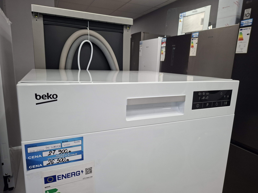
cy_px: 96
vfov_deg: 58.9
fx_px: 171
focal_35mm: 23
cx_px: 129
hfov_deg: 73.9
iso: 200
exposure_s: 1/100
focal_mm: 5.54
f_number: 1.8
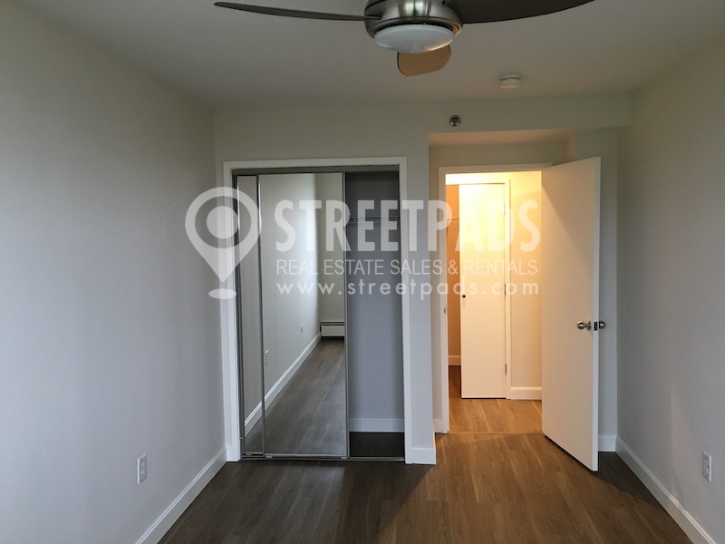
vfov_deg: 48.2
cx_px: 362
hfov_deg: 61.7
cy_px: 272
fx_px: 607
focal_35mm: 29
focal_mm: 4.15
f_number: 2.2
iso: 64
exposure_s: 1/15
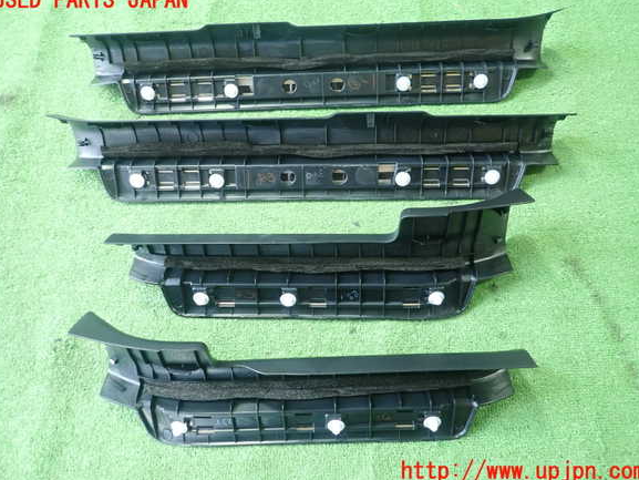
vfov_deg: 53.1
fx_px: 480
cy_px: 236
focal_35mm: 26
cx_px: 319
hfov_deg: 67.3
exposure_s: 1/30
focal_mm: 4.5
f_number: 2
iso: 200
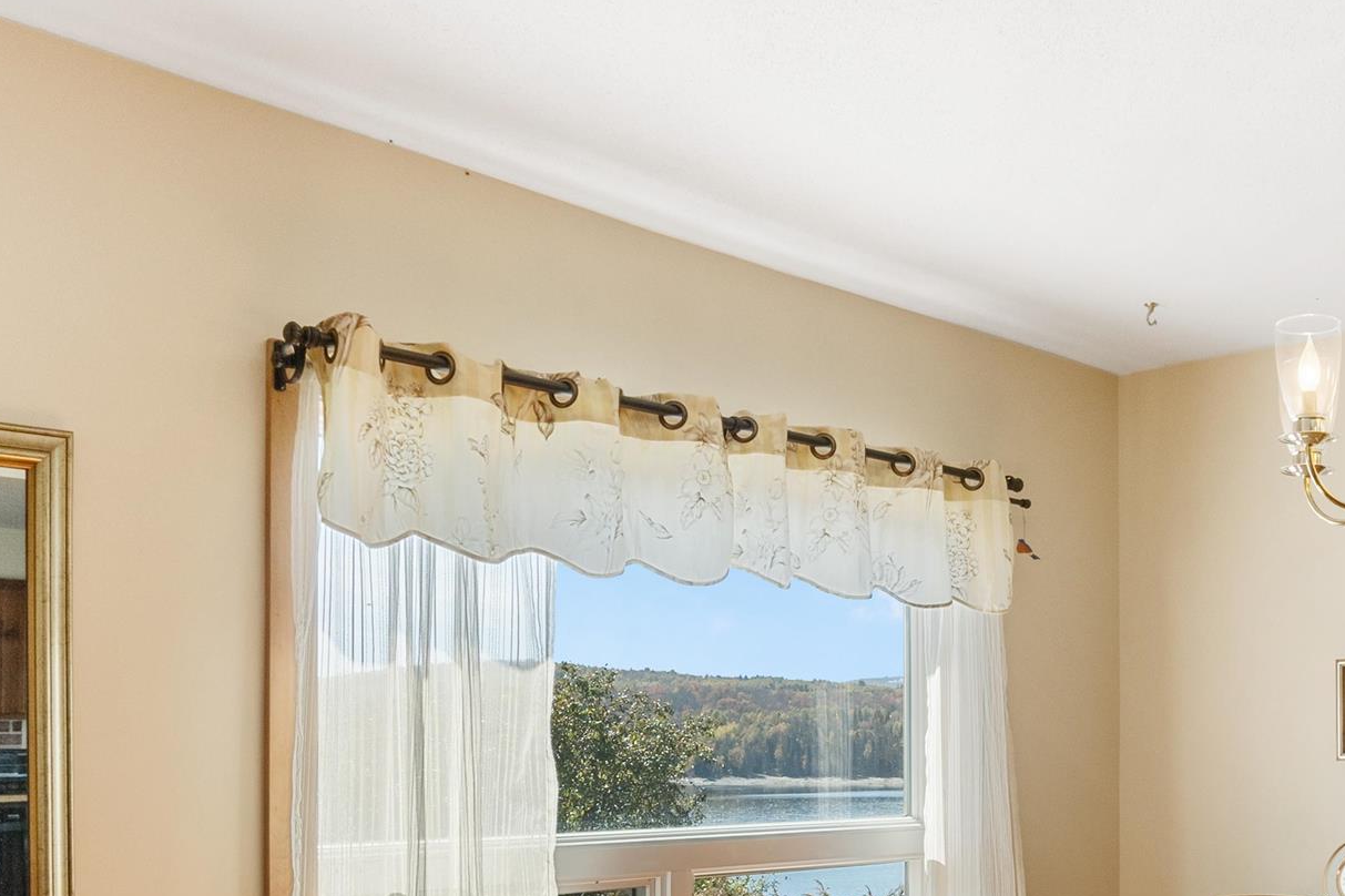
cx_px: 996
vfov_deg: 33.7
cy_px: 750
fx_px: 1419
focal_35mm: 38
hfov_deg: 48.9
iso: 64
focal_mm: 10
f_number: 8
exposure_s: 1/60
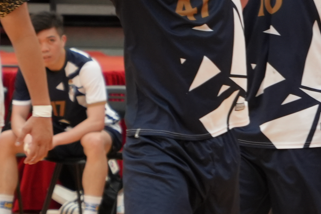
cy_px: 48
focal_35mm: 636
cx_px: 521
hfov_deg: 3.2
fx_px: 5669
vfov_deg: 2.2
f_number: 5
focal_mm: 137
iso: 1250
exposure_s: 1/500
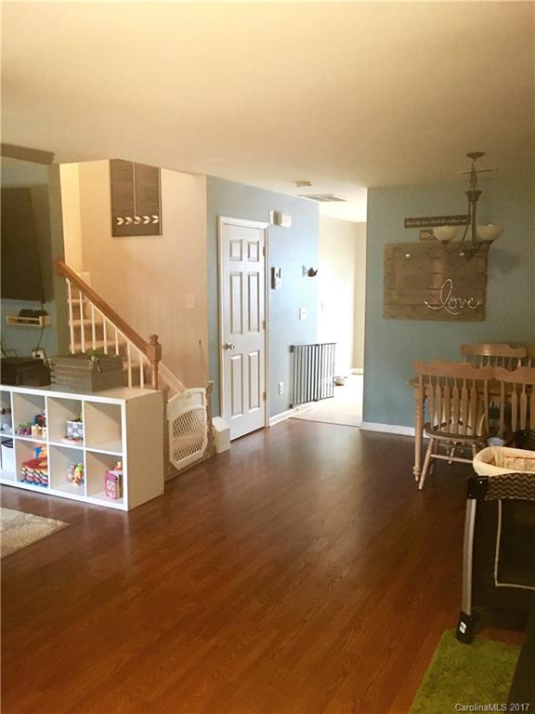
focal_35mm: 29
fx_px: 598
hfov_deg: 48.2
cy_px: 357
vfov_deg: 61.7
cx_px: 268
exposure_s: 1/15
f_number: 2.2
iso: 200
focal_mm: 4.15
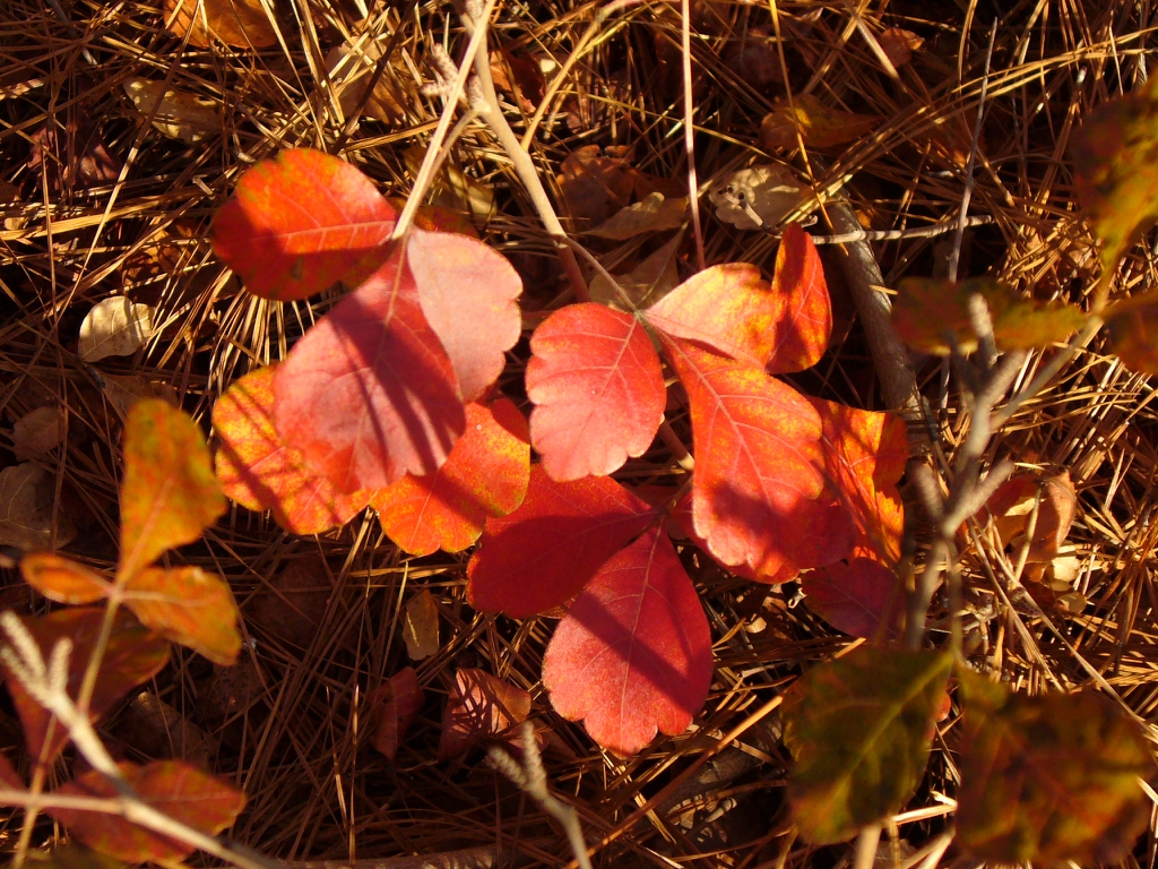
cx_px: 579
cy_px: 434
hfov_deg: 20.9
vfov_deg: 15.7
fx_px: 3145
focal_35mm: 94
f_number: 3.2
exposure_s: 1/400
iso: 80
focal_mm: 11.4
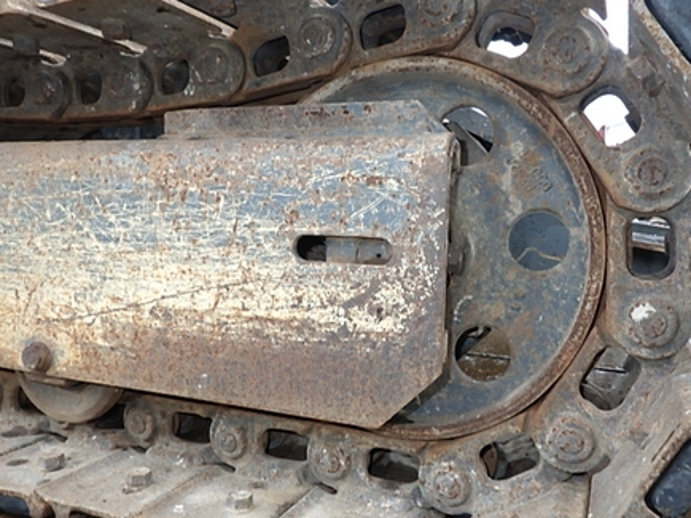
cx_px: 363
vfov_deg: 45.4
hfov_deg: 58.3
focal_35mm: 31
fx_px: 618
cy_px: 282
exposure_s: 1/160
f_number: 3.5
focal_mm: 5
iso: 125
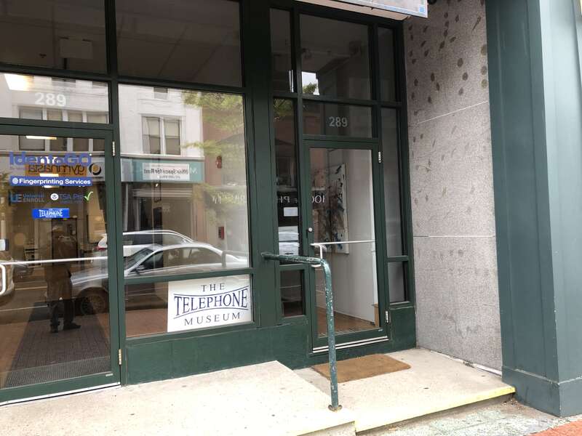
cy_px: 218
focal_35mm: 28
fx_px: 471
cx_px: 291
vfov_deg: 49.7
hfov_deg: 63.4
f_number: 1.8
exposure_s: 1/40
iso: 25
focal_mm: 4
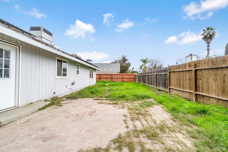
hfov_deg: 100.4
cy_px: 76
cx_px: 114
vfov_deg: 77.3
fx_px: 95
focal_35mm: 15
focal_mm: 10
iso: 500
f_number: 9
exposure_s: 1/800
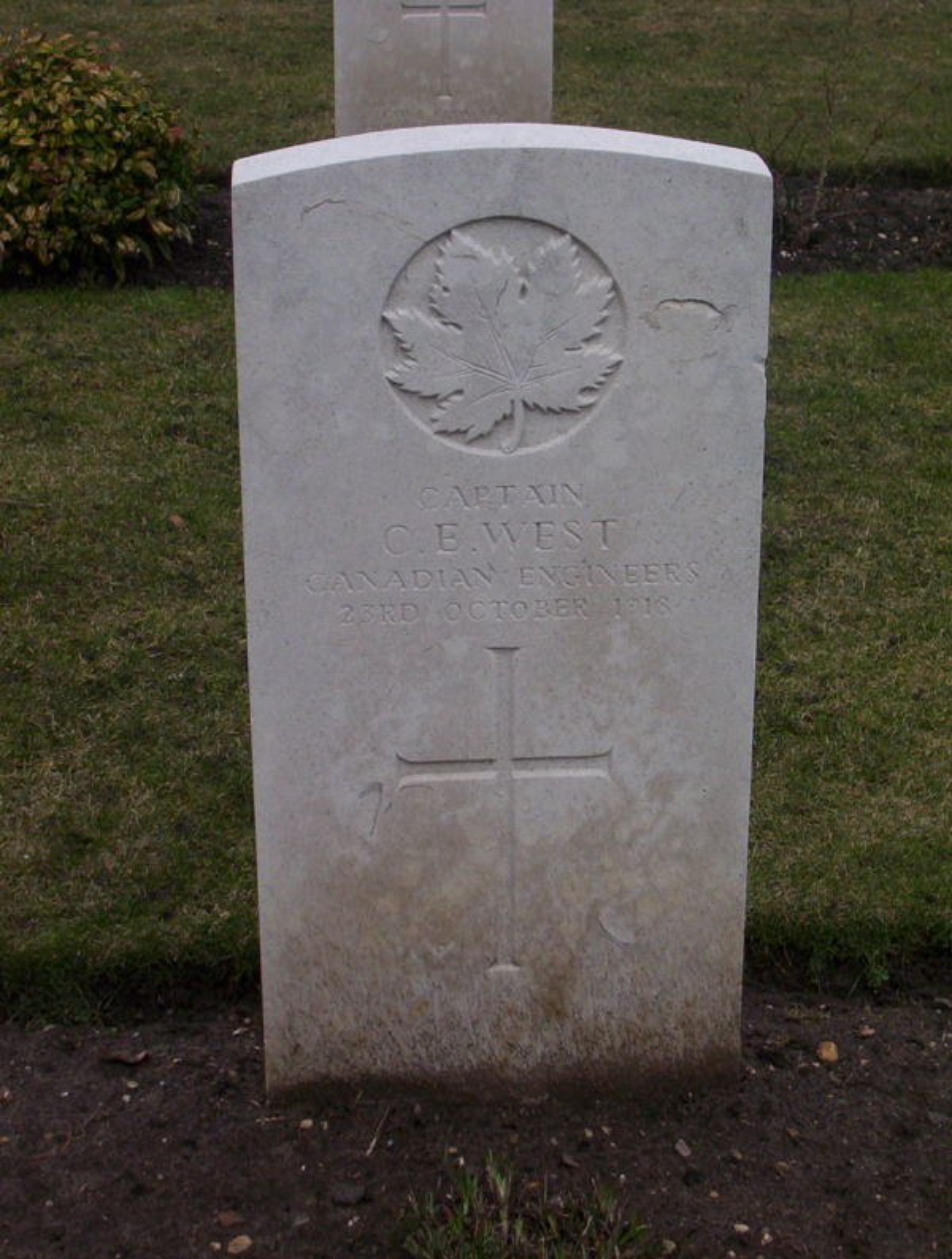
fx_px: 2954
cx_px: 476
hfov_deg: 18.3
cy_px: 630
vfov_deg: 24.0
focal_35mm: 81
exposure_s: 1/346
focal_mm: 10.76
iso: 100
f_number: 3.62
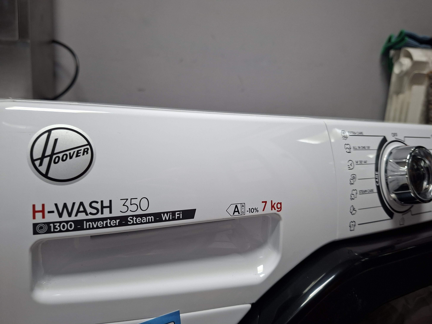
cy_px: 162
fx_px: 287
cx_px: 216
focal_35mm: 23
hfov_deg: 73.9
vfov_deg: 58.9
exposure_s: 1/50
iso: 250
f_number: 1.8
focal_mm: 5.54
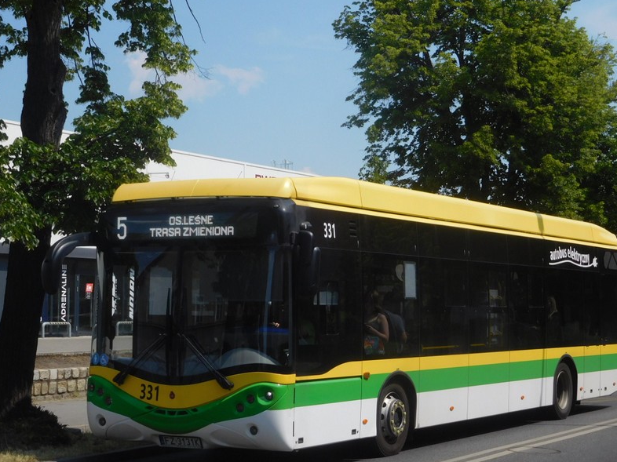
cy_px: 250
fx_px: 1265
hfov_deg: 27.4
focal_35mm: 71
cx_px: 323
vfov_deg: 20.7
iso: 125
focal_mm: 11.1
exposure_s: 1/1250
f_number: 4.4
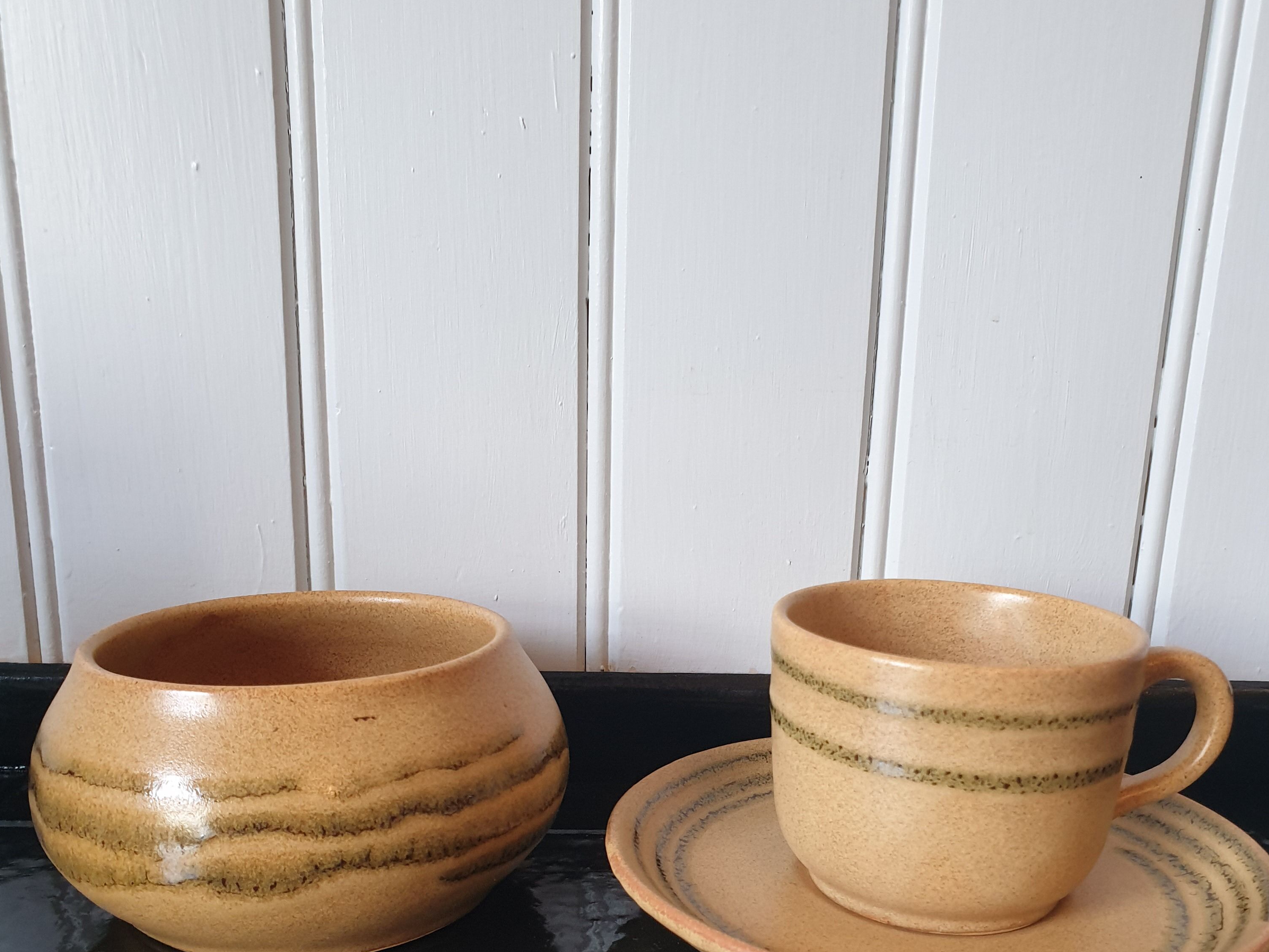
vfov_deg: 39.9
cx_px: 639
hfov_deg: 52.6
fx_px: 1283
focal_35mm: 35
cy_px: 682
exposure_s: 1/50
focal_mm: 4.3
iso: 250
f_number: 2.4
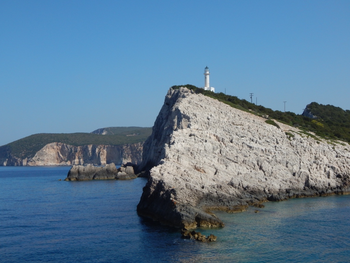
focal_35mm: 54
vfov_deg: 27.0
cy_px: 132
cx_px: 175
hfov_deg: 35.5
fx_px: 546
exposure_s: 1/500
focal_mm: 9.7
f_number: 7.6
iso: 125
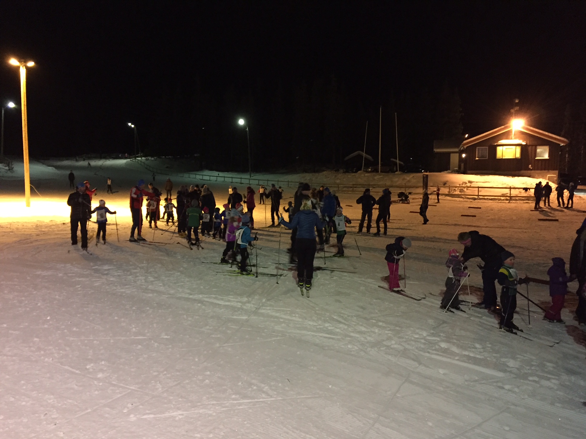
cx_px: 293
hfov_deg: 61.7
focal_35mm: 29
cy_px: 220
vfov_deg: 48.2
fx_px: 491
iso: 500
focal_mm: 4.15
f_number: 2.2
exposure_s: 1/17
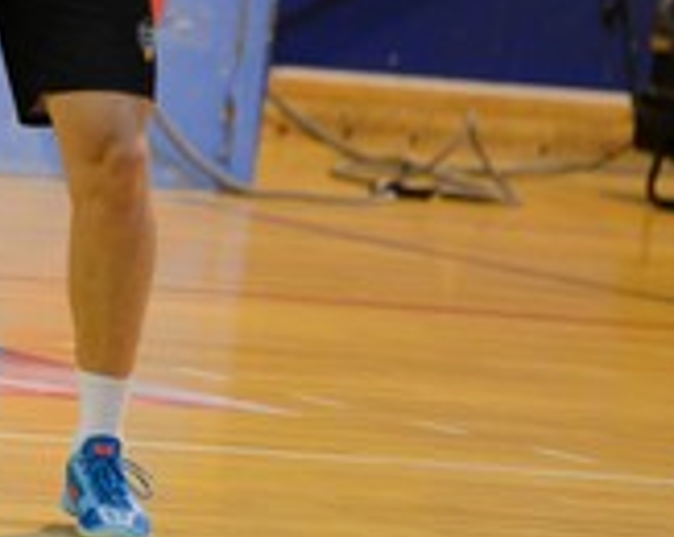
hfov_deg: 2.9
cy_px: -107
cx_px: -29
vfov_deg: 2.3
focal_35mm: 658
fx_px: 13110
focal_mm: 190
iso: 3200
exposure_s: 1/200
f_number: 2.8
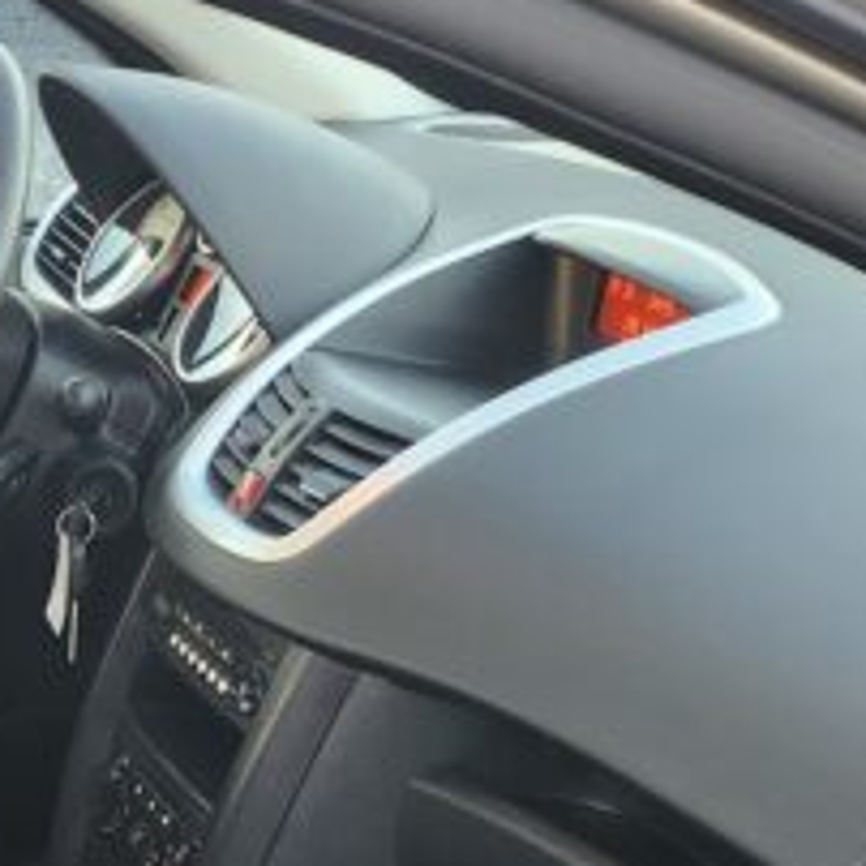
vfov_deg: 19.1
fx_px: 2378
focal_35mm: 84
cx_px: -201
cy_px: 1119
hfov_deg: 19.3
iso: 320
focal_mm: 5
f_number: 1.8
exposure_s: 1/100
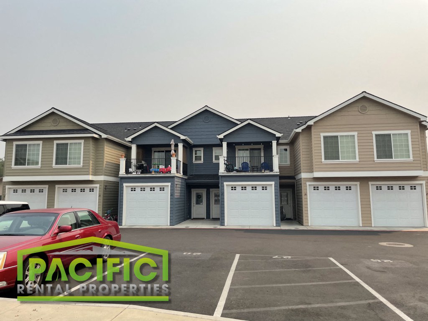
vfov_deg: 53.1
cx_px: 214
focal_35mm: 26
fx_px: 321
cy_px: 160
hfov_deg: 67.3
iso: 32
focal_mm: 4.2
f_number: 1.6
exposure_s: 1/6897
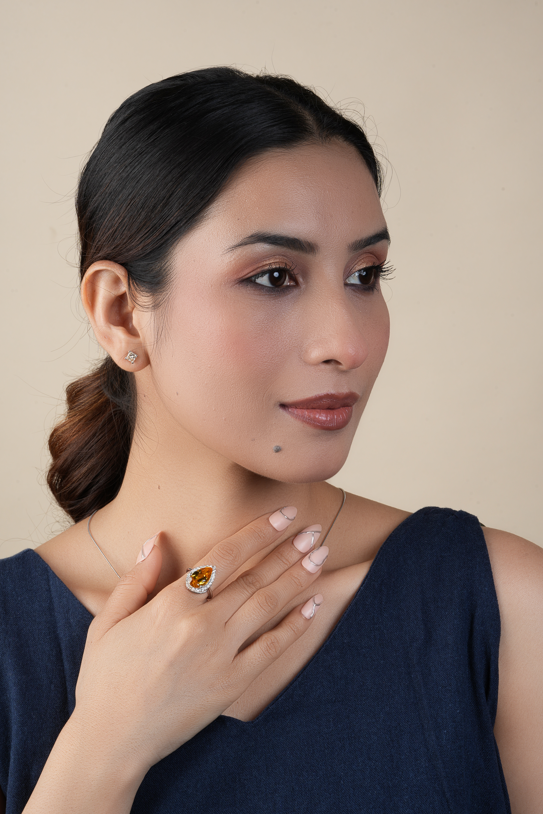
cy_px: 407
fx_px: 2036
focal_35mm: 90
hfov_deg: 15.2
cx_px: 272
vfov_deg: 22.6
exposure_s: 1/125
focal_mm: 90
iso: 100
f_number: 20
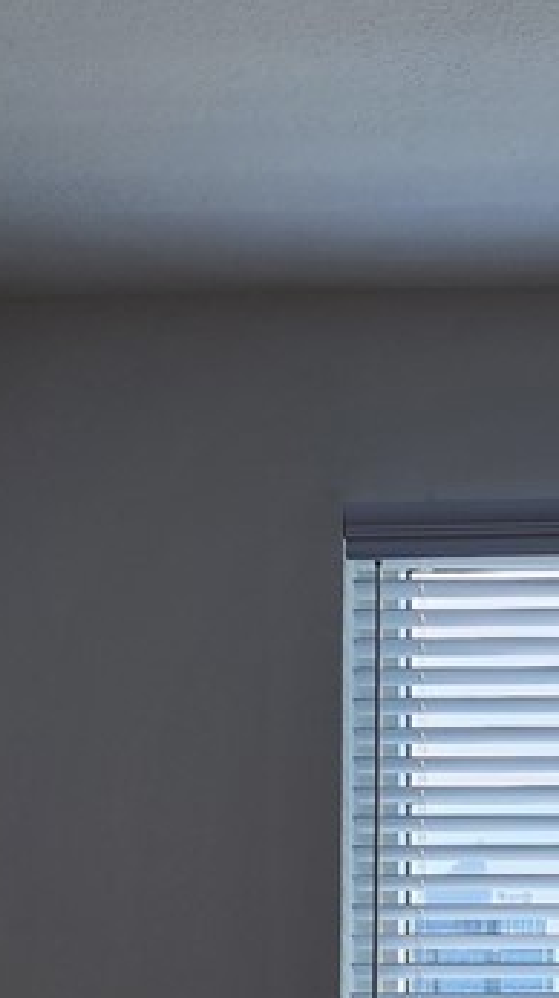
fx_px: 3064
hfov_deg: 10.3
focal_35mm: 116
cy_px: 917
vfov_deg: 18.2
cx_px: 608
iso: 12
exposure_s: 1/222
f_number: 1.8
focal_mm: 6.4
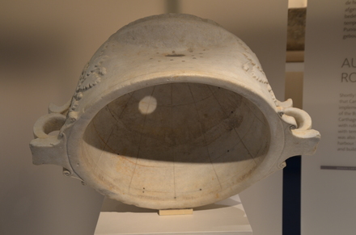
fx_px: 562
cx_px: 178
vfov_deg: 23.7
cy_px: 118
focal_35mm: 57
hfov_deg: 35.1
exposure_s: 1/20
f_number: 4.5
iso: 400
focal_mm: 38
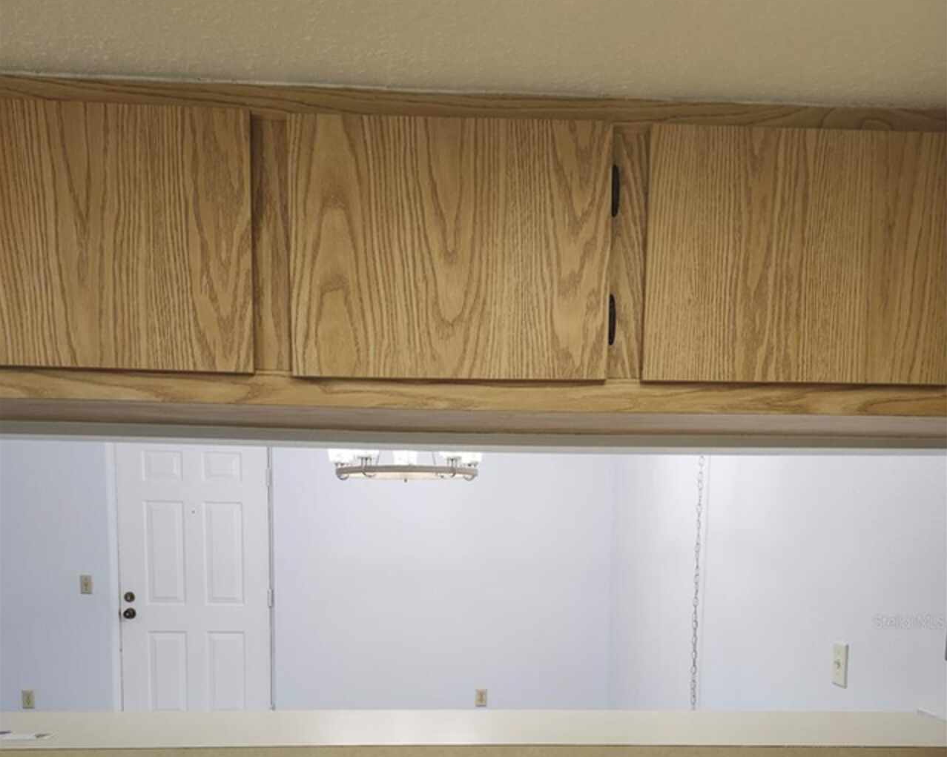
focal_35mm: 30
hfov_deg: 58.8
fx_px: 841
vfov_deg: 45.6
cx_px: 474
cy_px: 621
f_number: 1.8
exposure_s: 1/60
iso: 125
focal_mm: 5.54
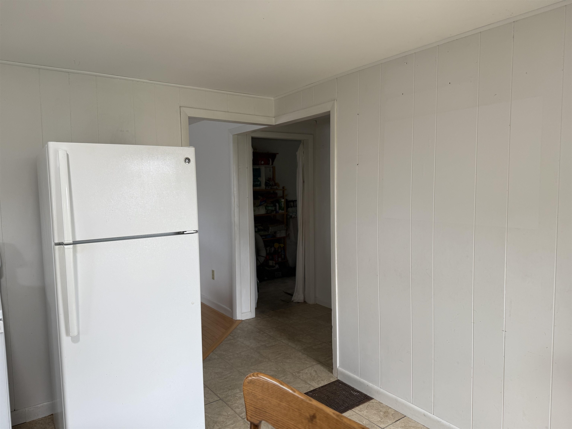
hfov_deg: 71.6
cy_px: 214
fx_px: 397
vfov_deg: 56.8
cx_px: 286
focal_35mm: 24
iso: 100
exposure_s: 1/121
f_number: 1.78
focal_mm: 6.76
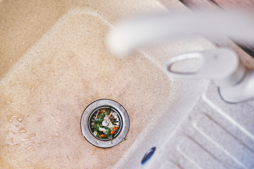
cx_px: 127
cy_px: 84
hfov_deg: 54.4
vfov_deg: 37.9
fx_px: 247
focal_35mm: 35
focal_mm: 35
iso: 200
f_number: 2
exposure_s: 1/640
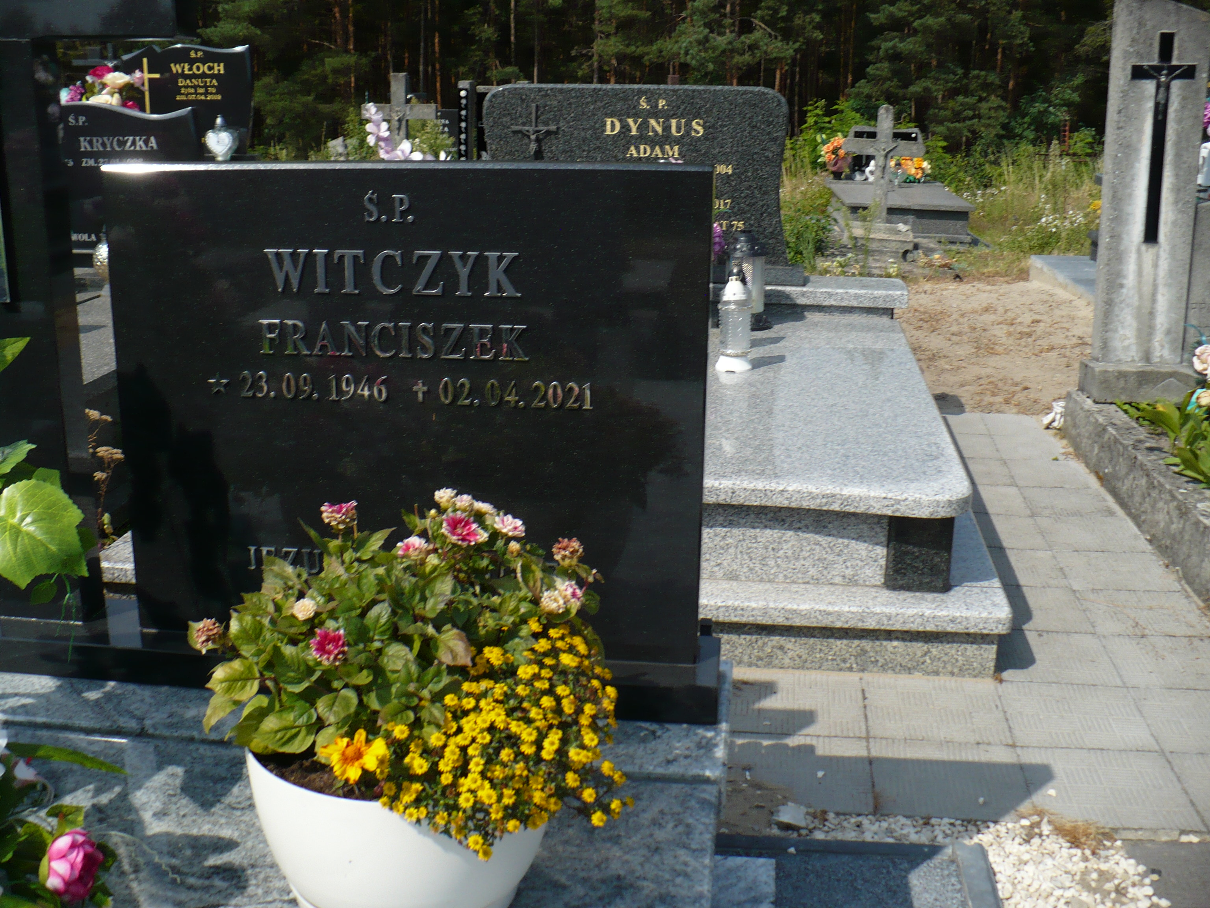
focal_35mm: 37
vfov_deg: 38.7
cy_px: 454
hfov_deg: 50.1
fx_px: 1293
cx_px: 605
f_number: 8
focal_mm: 6.1
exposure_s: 1/250
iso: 100
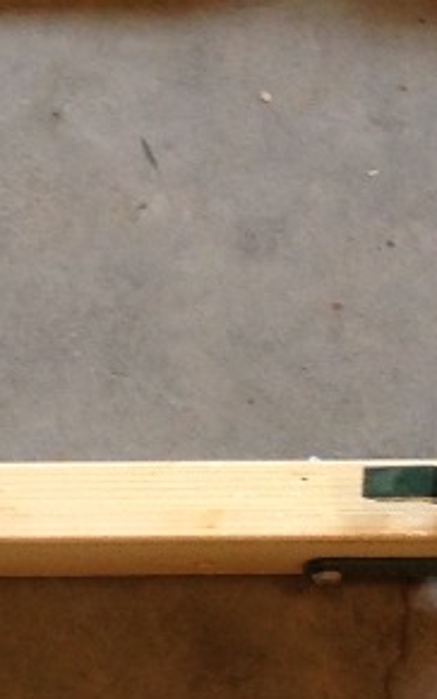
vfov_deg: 12.1
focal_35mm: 173
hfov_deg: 7.1
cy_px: 199
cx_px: -619
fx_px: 3295
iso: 64
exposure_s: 1/20
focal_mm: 4.12
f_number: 2.4
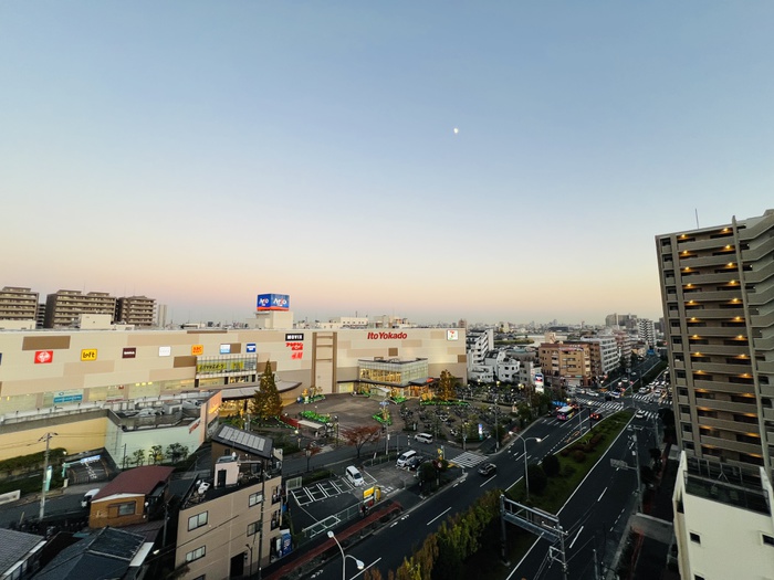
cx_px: 387
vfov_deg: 89.9
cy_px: 290
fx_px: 291
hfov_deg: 106.2
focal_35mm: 13
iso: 64
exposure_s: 1/100
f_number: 1.8
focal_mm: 1.57
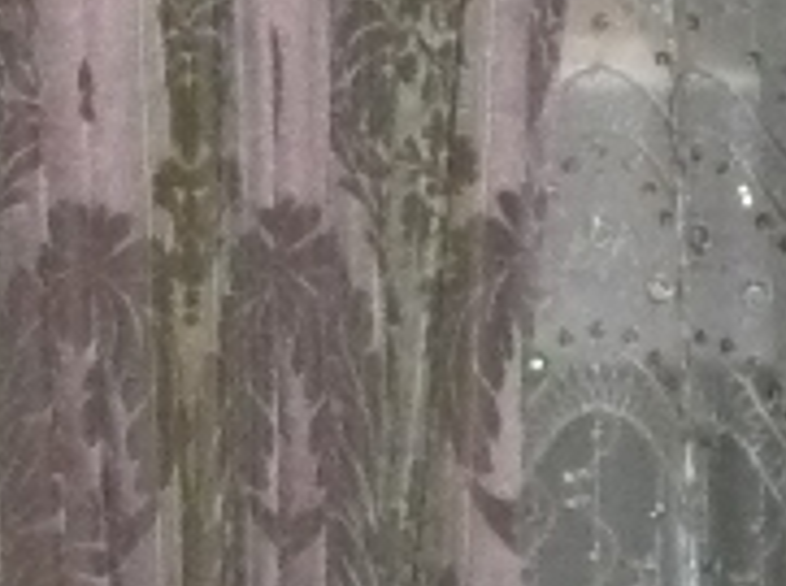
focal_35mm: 381
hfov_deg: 5.1
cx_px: -730
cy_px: 0
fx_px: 8634
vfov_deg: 3.9
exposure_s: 1/30
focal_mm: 9.5
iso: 400
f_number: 4.4
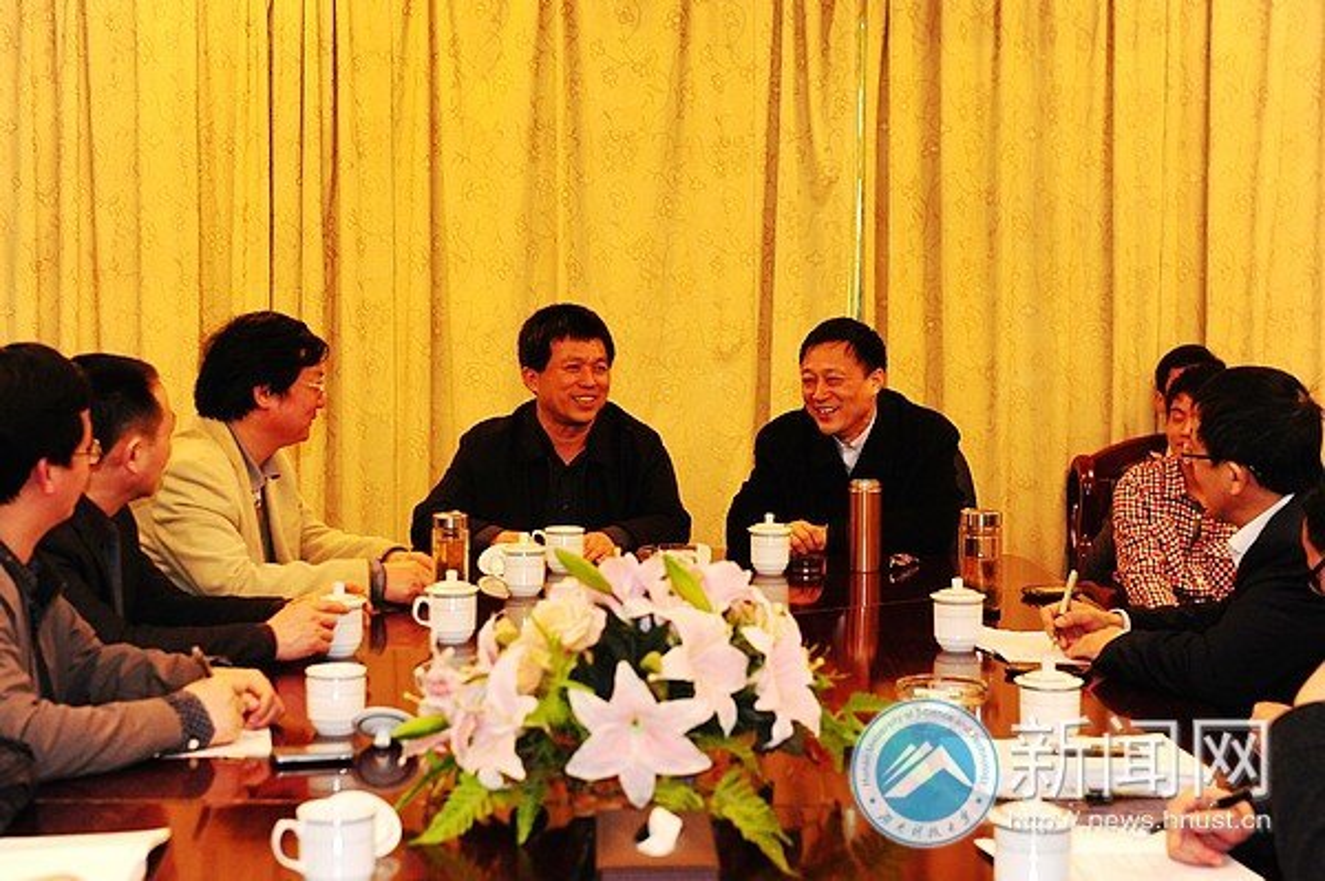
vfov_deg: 19.4
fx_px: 2574
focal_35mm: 70
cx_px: 662
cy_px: 440
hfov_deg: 28.9
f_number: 5.6
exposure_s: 1/60
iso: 2000
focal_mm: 70
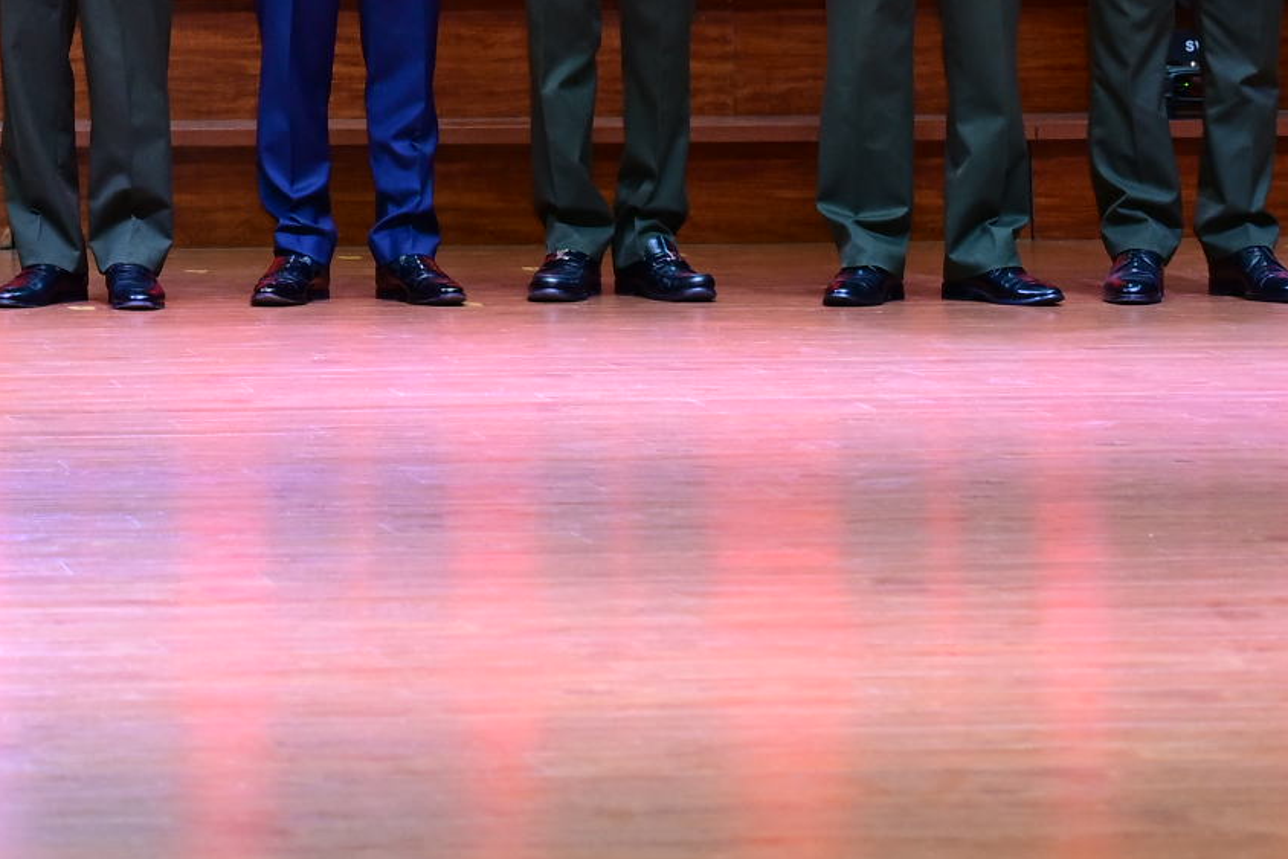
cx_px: -430
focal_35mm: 154
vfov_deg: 8.6
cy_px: -638
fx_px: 5510
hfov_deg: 12.9
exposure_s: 1/160
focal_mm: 43
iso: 1250
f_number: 4
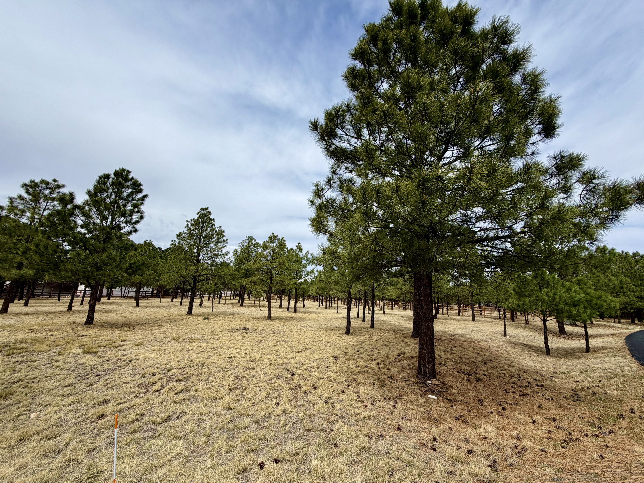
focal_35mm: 14
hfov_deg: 102.1
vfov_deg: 85.7
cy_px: 242
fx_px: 260
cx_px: 322
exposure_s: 1/1259
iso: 20
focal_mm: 2.22
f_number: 2.2
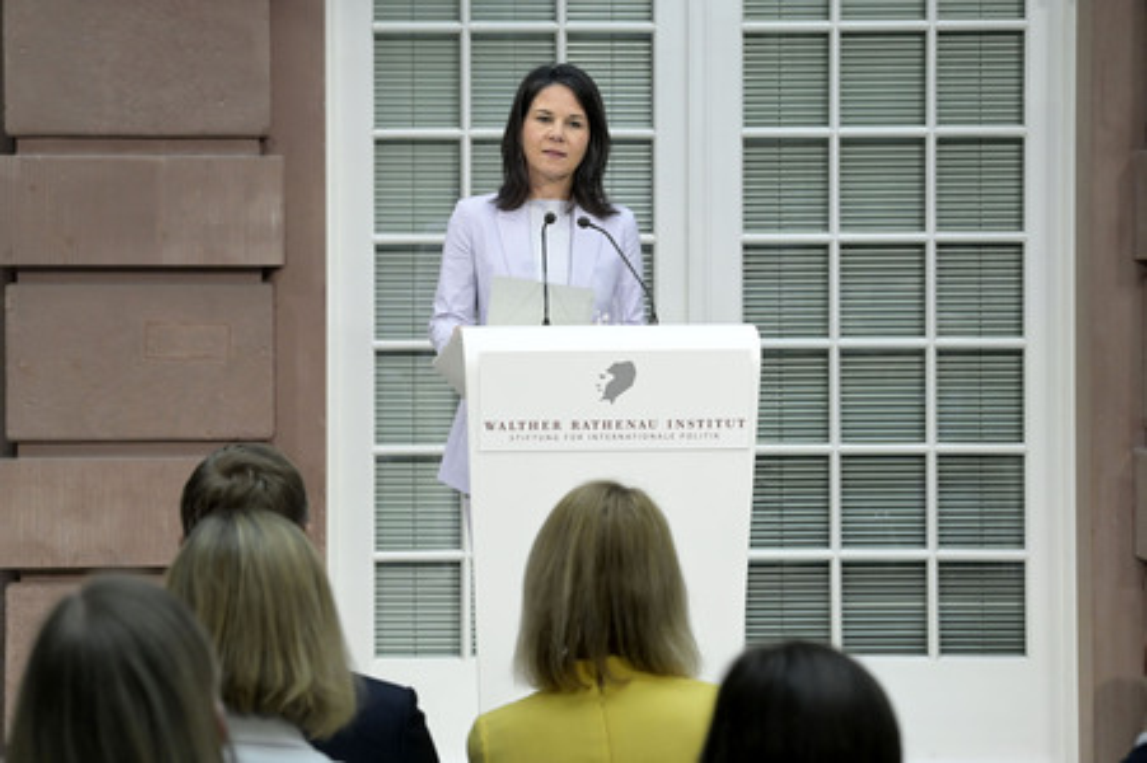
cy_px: 382
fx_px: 3980
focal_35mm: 125
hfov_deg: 16.4
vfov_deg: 11.0
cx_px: 574
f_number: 9
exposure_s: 1/500
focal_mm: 125
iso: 5000
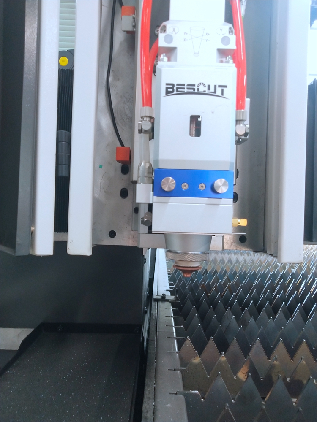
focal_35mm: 30
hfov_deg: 46.8
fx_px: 366
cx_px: 158
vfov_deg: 60.0
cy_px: 211
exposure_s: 1/50
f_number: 1.8
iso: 387
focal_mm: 3.95
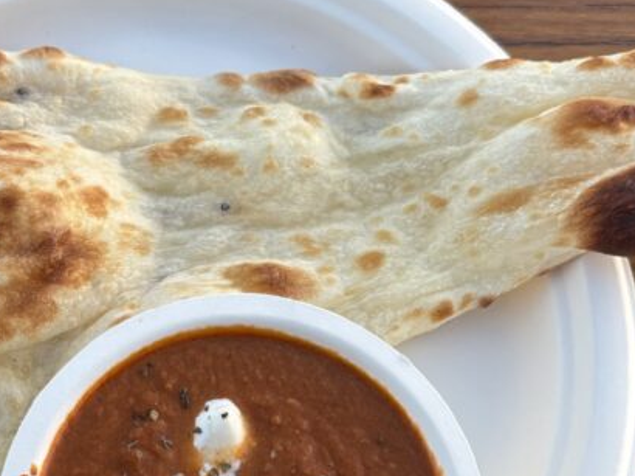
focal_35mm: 65
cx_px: 204
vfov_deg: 22.2
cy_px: 391
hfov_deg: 29.6
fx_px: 1192
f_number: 1.6
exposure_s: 1/272
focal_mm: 5.96
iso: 50
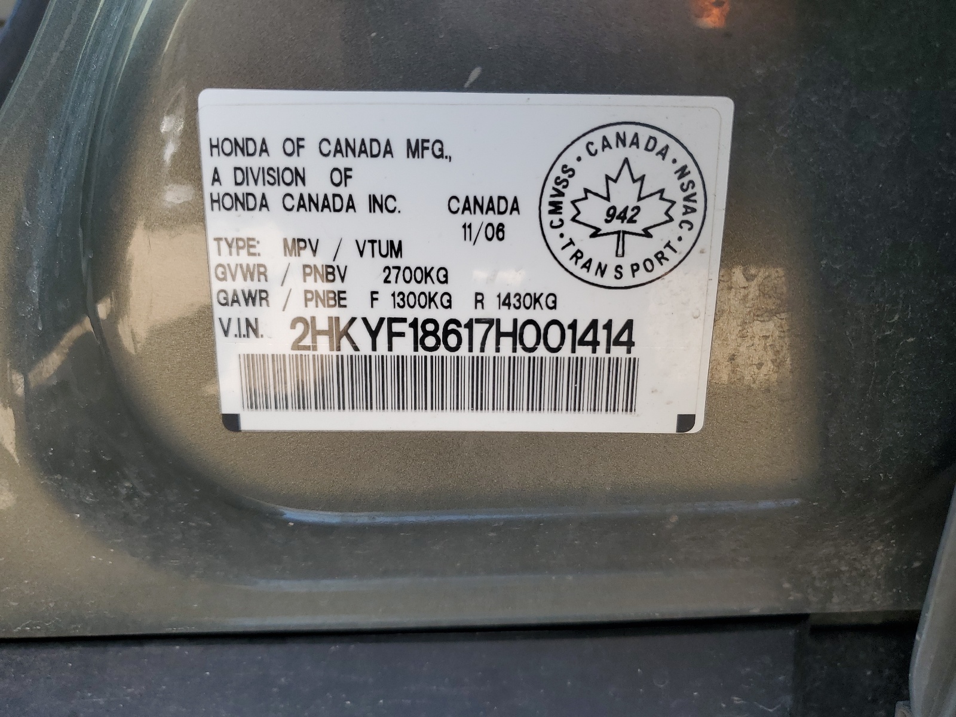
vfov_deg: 53.1
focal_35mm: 26
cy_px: 358
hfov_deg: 67.3
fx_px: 718
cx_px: 478
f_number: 1.5
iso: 50
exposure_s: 1/238
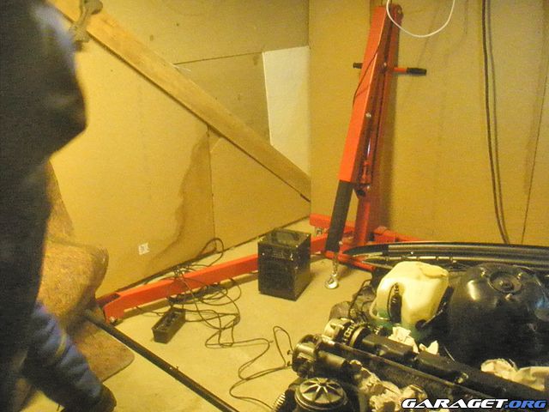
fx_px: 603
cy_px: 206
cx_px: 274
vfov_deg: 37.7
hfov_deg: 49.0
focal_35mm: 38
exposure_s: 1/25
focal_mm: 6.7
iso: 3200
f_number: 3.5
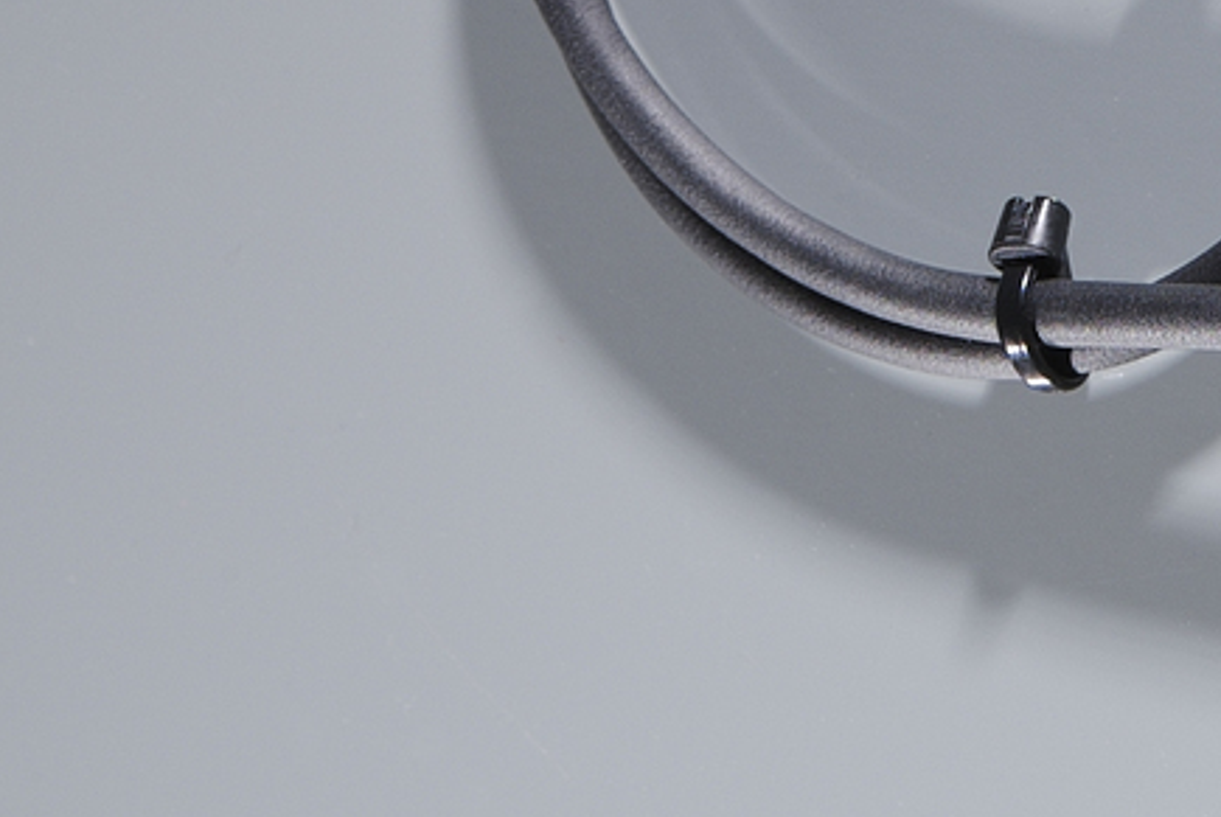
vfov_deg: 5.2
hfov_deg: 7.8
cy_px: -263
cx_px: 977
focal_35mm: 265
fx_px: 8997
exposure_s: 1/60
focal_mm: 60
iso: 100
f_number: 8
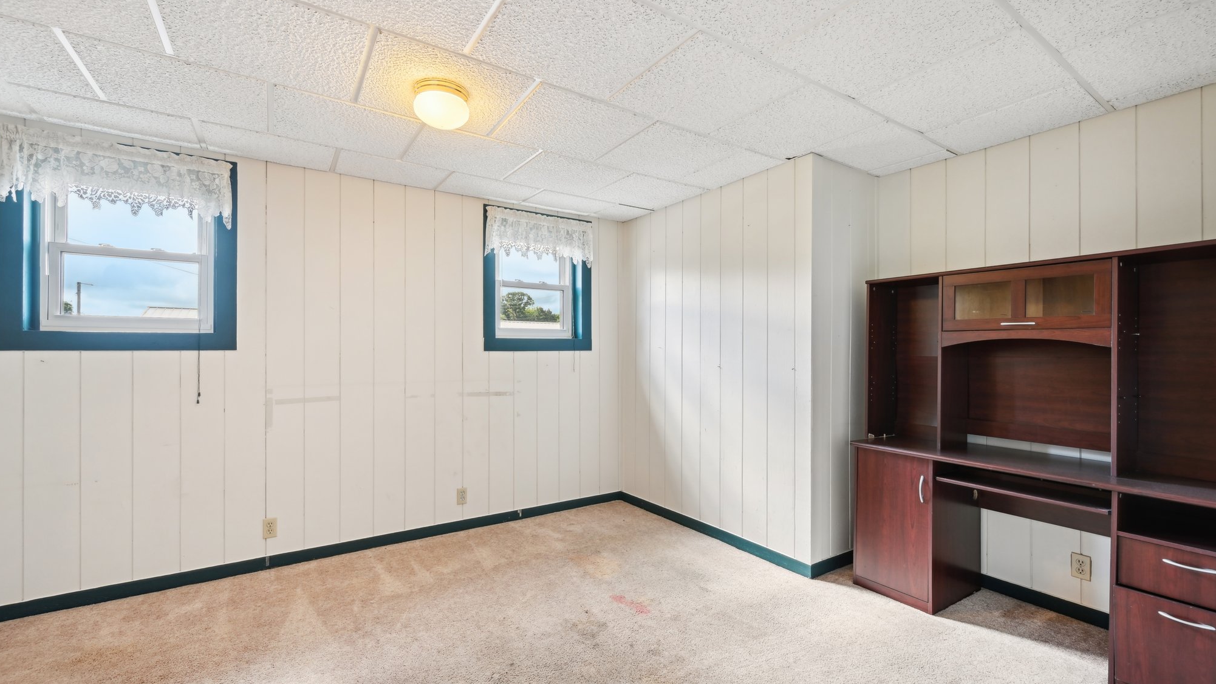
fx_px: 484
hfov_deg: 103.0
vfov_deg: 70.5
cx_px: 607
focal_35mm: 15
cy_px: 351
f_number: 8
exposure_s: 1/25
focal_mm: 14
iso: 400
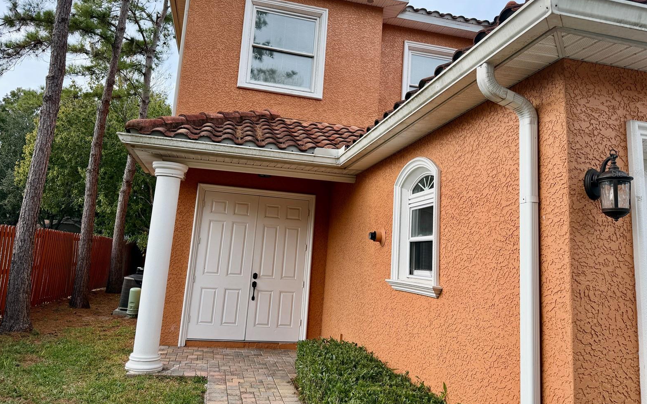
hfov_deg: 70.4
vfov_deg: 47.4
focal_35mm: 26
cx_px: 320
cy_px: 173
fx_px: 458
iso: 100
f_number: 1.78
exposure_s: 1/2169
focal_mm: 6.76
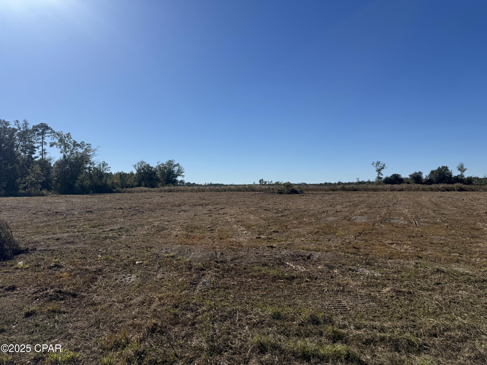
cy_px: 182
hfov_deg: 71.6
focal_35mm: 24
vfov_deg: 56.8
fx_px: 338
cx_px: 244
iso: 80
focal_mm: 6.76
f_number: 1.78
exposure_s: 1/8130
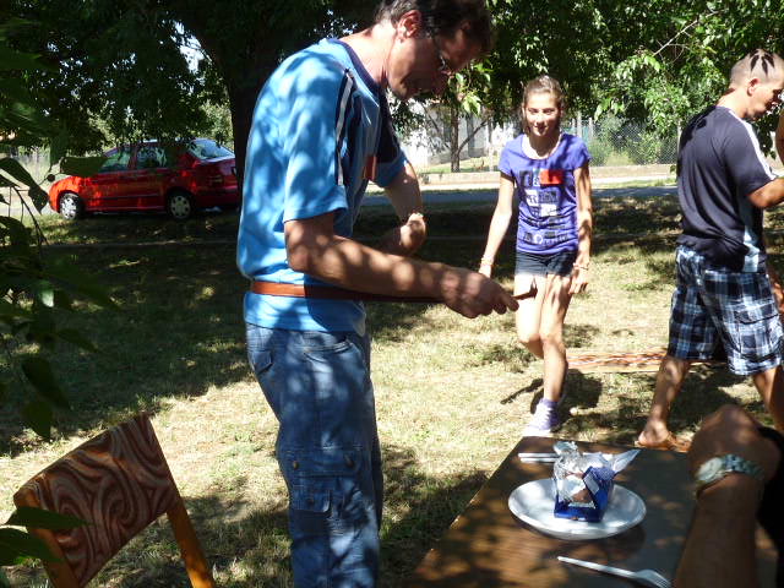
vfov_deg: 36.8
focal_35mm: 39
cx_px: 392
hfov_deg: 47.9
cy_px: 294
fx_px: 883
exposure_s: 1/200
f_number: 4
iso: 100
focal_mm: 4.8
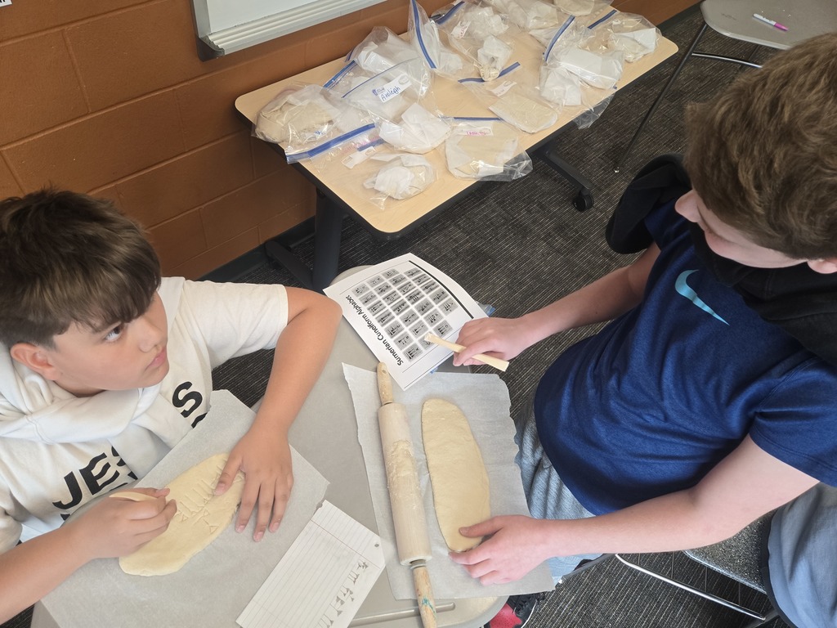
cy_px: 314
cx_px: 418
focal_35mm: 23
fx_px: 556
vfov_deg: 58.9
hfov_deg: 73.9
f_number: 1.8
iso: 160
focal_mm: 5.4
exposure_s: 1/120
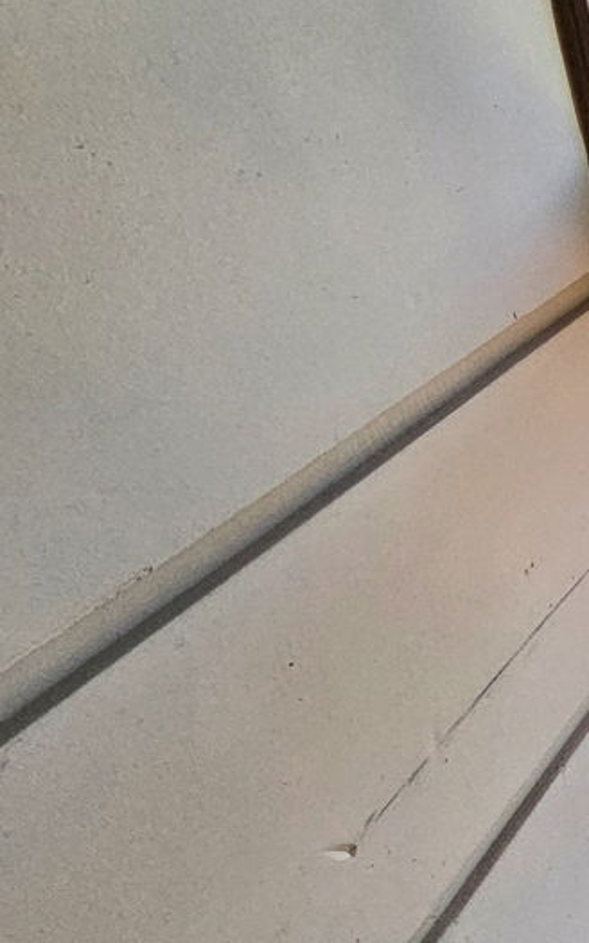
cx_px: 1307
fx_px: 1079
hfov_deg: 16.8
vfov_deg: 47.1
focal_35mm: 42
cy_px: 526
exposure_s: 1/286
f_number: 2.2
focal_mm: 2.2
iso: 64
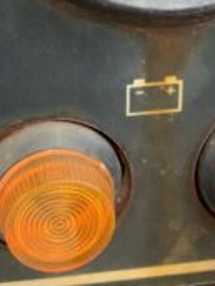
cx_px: 92
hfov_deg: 13.7
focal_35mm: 108
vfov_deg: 17.9
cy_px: 27
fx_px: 894
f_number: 1.8
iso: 160
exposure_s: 1/60
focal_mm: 3
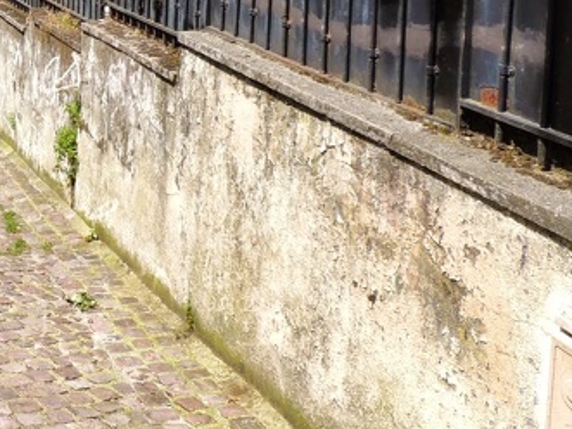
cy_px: -28
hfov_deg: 29.2
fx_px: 958
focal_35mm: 58
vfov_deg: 23.8
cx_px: -93
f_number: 3
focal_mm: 4.3
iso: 100
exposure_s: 1/800
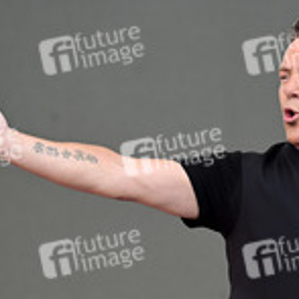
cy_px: 102
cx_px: 322
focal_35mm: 521
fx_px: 5091
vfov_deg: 3.4
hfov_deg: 3.4
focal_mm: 200
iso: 200
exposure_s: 1/400
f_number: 3.5
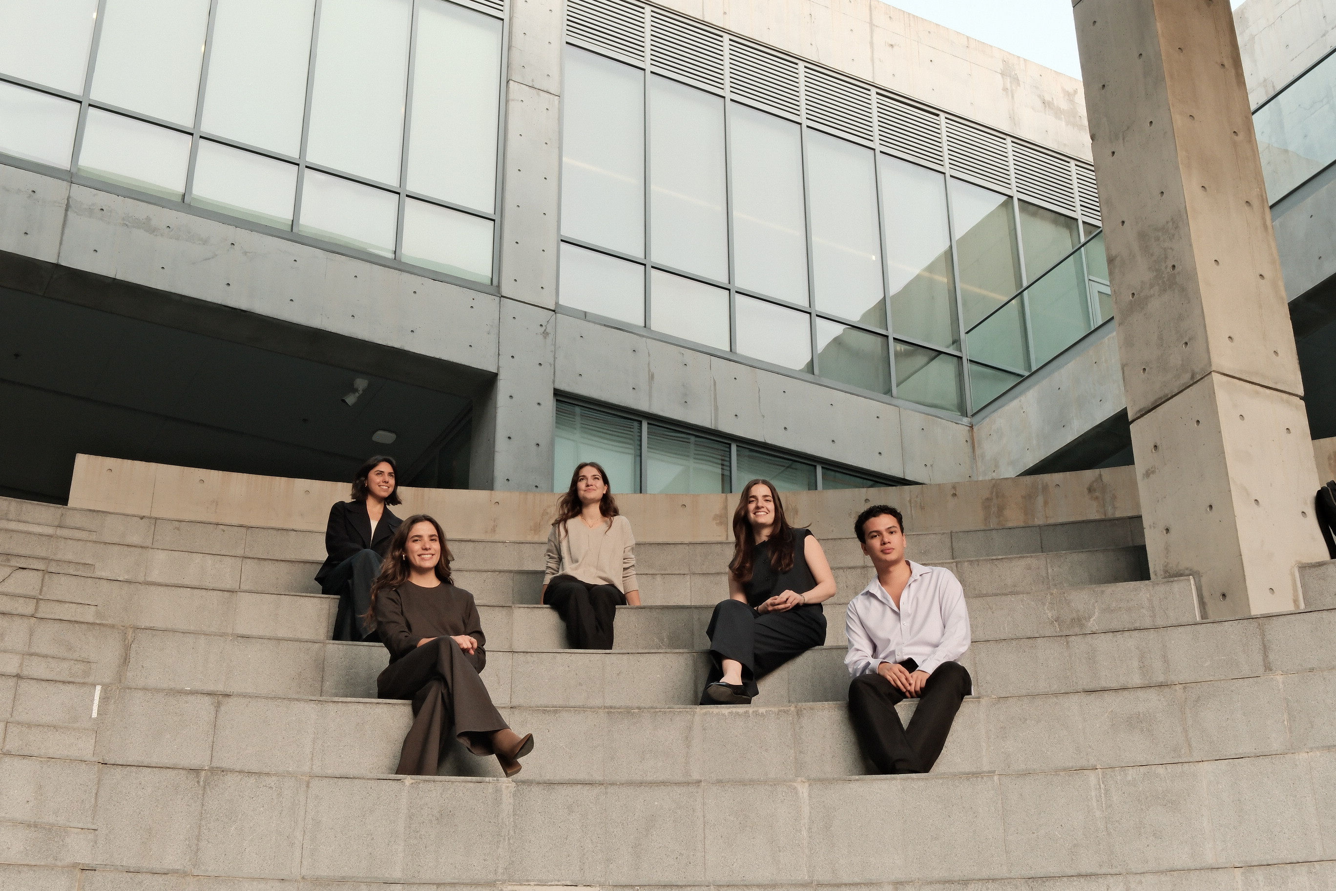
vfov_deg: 28.6
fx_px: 1744
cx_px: 668
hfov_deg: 41.9
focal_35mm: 47
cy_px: 446
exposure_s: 1/15
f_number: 11
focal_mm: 31.4
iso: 640
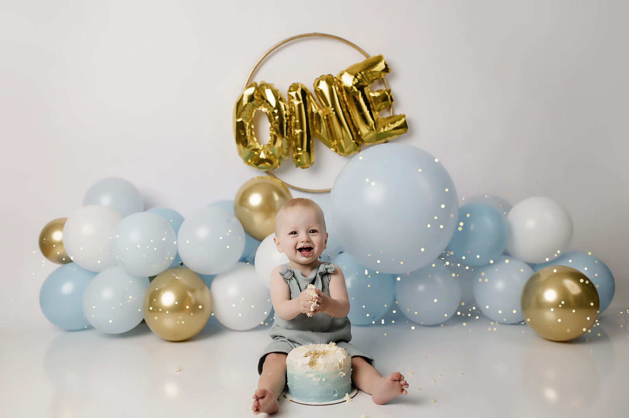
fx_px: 611
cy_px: 209
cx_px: 314
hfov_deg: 54.5
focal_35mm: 35
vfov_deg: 37.8
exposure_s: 1/200
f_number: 2.8
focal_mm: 35
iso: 125
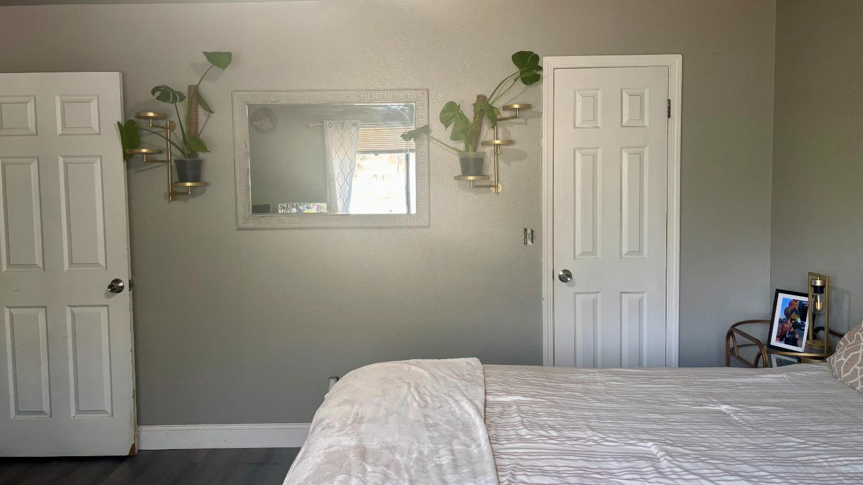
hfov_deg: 66.1
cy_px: 221
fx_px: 664
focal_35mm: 29
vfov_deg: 40.1
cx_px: 423
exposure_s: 1/60
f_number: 1.6
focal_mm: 5.96
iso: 100
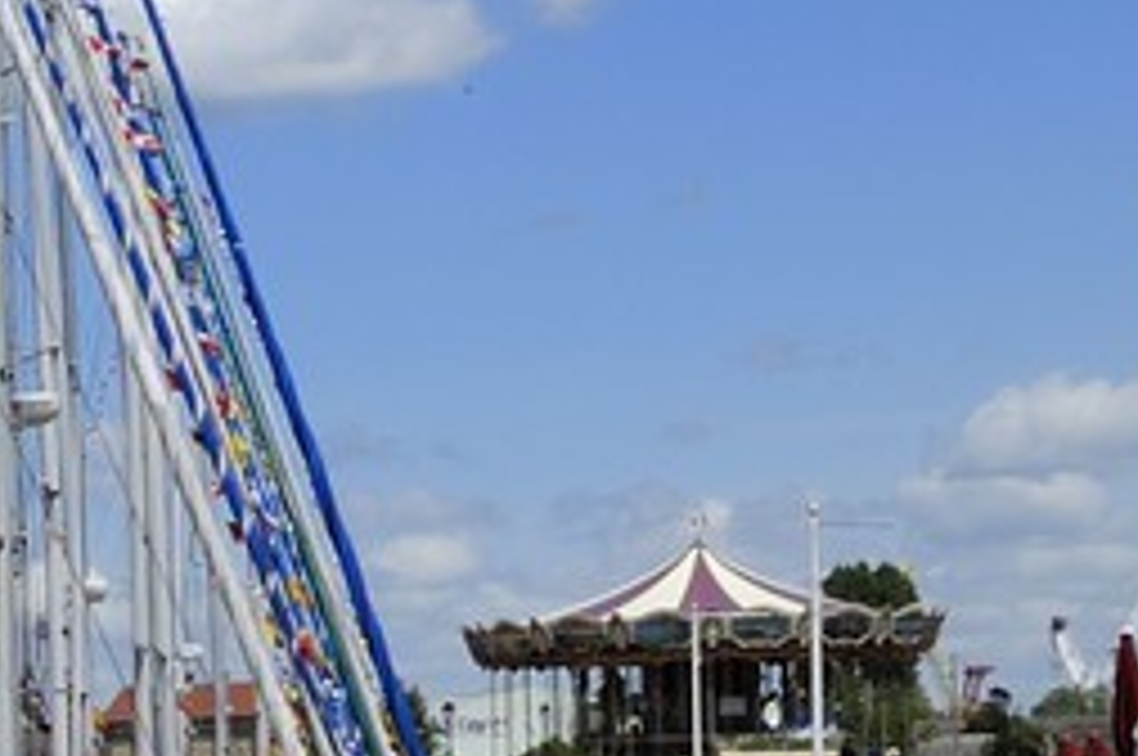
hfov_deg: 10.6
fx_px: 4799
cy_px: 909
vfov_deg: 8.9
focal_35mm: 152
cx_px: -1984
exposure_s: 1/250
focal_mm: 24
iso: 200
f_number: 13
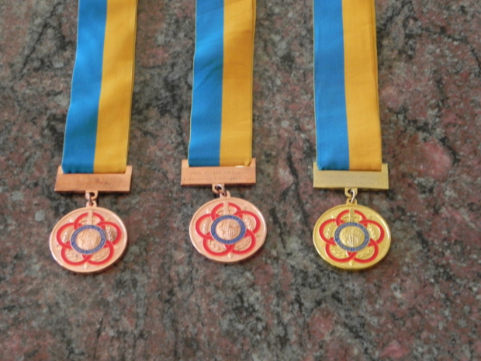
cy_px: 180
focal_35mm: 75
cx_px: 240
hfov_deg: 26.0
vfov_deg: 19.6
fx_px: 1042
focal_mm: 13.4
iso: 400
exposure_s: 1/24.4
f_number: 4
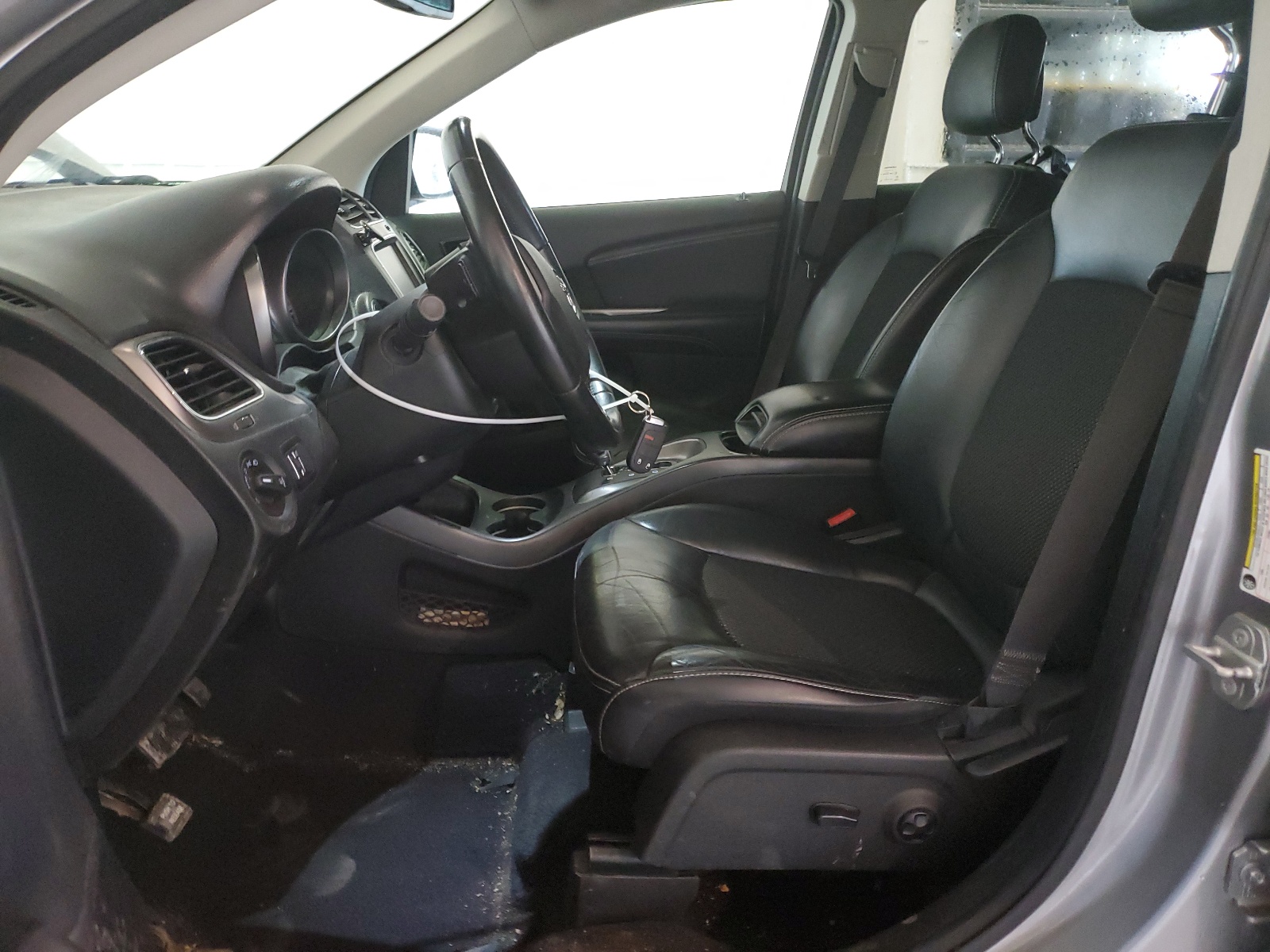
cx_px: 635
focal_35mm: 26
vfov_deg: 53.1
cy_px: 476
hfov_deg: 67.3
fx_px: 954
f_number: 1.5
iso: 345
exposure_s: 1/30
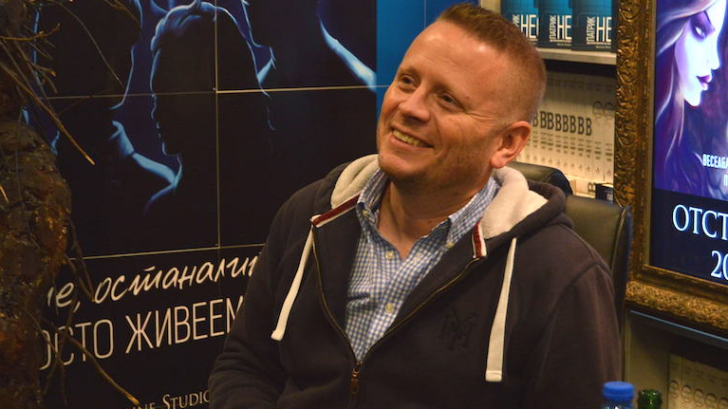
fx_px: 1660
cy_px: 238
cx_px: 318
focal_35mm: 86
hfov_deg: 24.7
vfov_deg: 14.0
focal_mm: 42
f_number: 5
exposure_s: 1/40
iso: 800
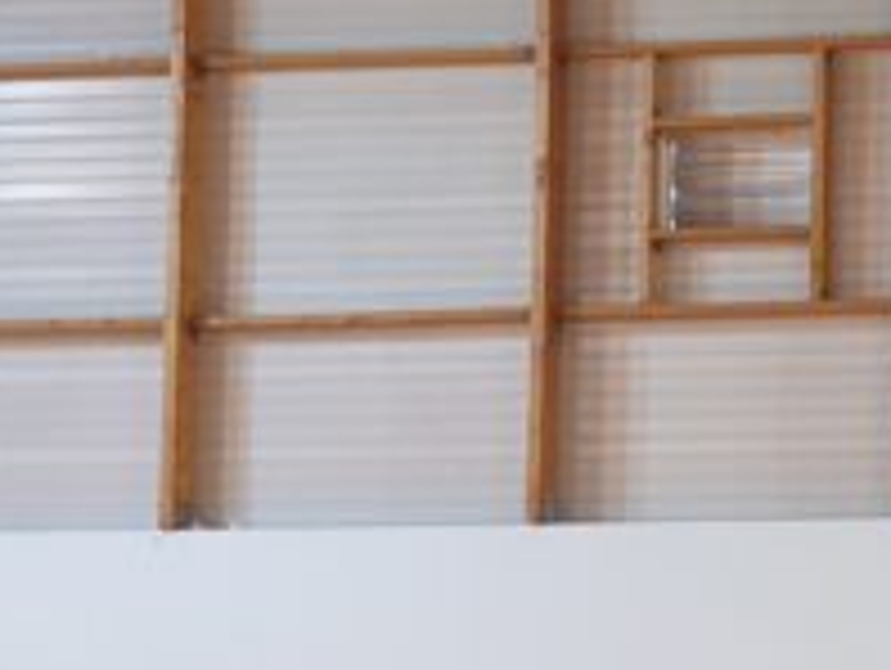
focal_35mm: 210
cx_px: 1562
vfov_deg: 7.1
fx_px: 5412
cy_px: 445
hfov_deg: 9.0
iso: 160
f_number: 2.4
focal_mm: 6
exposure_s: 1/25
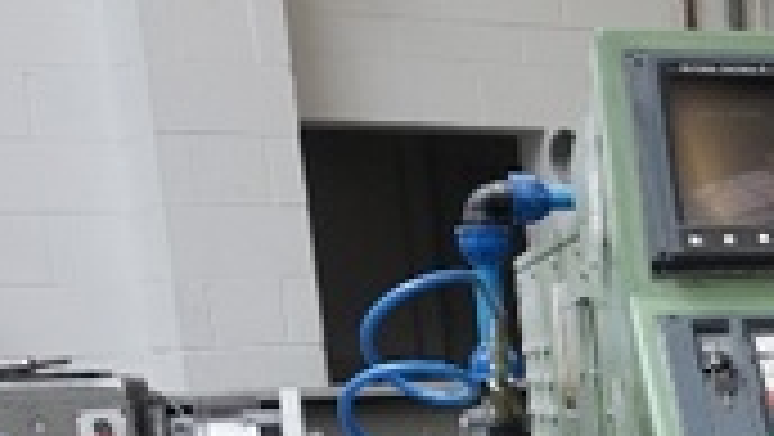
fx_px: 2156
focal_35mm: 105
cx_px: 1449
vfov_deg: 10.9
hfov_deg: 16.5
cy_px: 746
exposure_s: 1/160
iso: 320
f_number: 4
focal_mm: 16
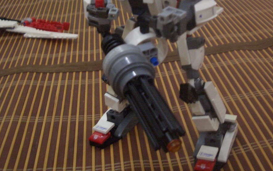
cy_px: 35
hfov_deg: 37.9
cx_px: 172
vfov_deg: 24.0
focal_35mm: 53
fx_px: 394
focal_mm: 5.8
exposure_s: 1/8
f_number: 2.6
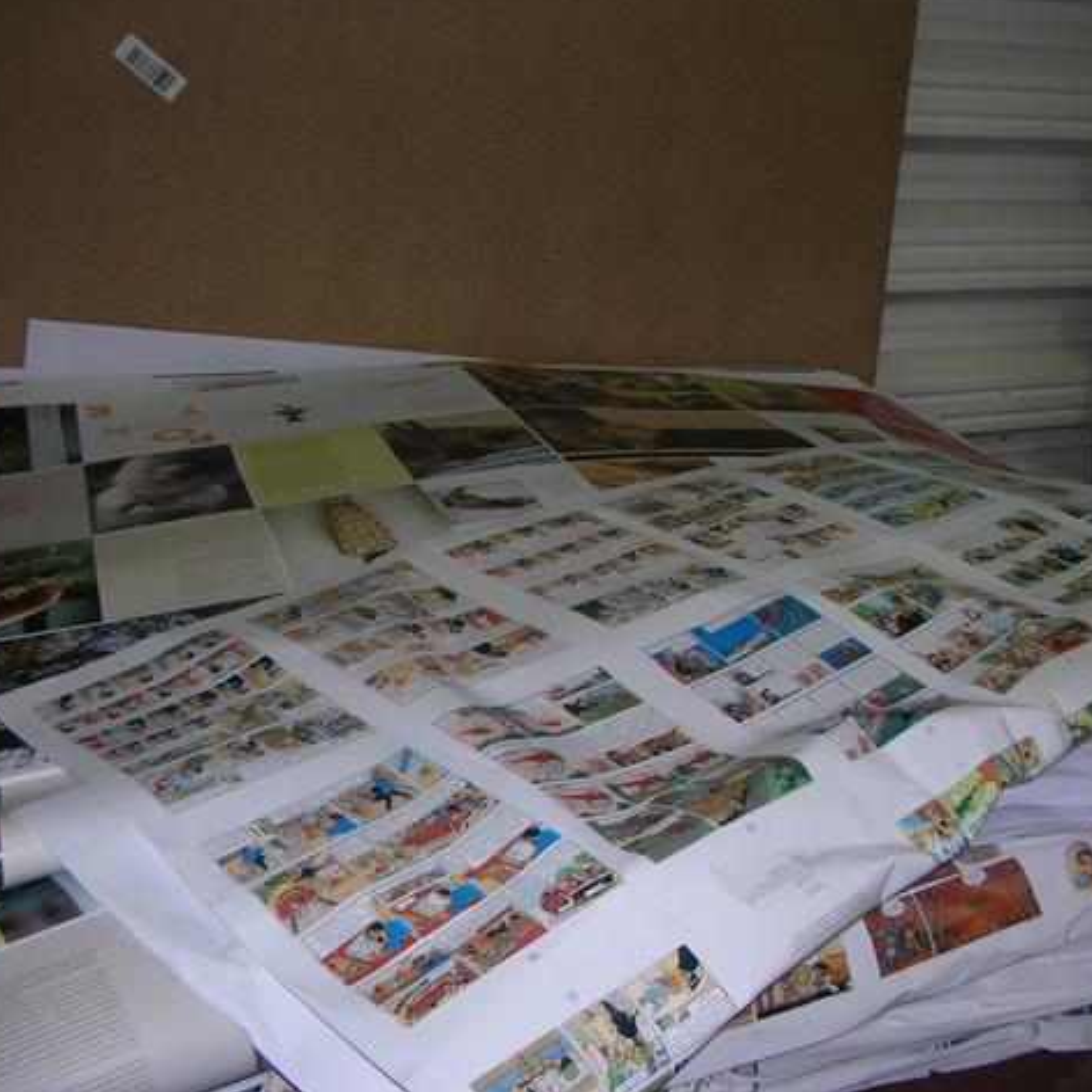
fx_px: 1499
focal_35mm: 42
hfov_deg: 39.6
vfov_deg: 40.0
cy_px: 540
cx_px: 709
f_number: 2.8
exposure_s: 1/60.1
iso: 50
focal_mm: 5.8
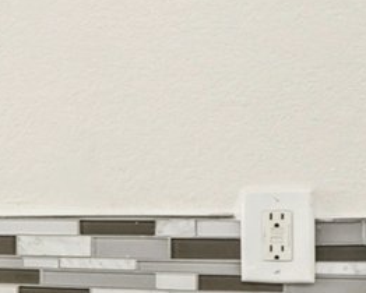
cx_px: -703
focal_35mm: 110
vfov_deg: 14.0
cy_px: 207
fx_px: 1192
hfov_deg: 11.4
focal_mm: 10
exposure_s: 1/6
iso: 400
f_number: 8
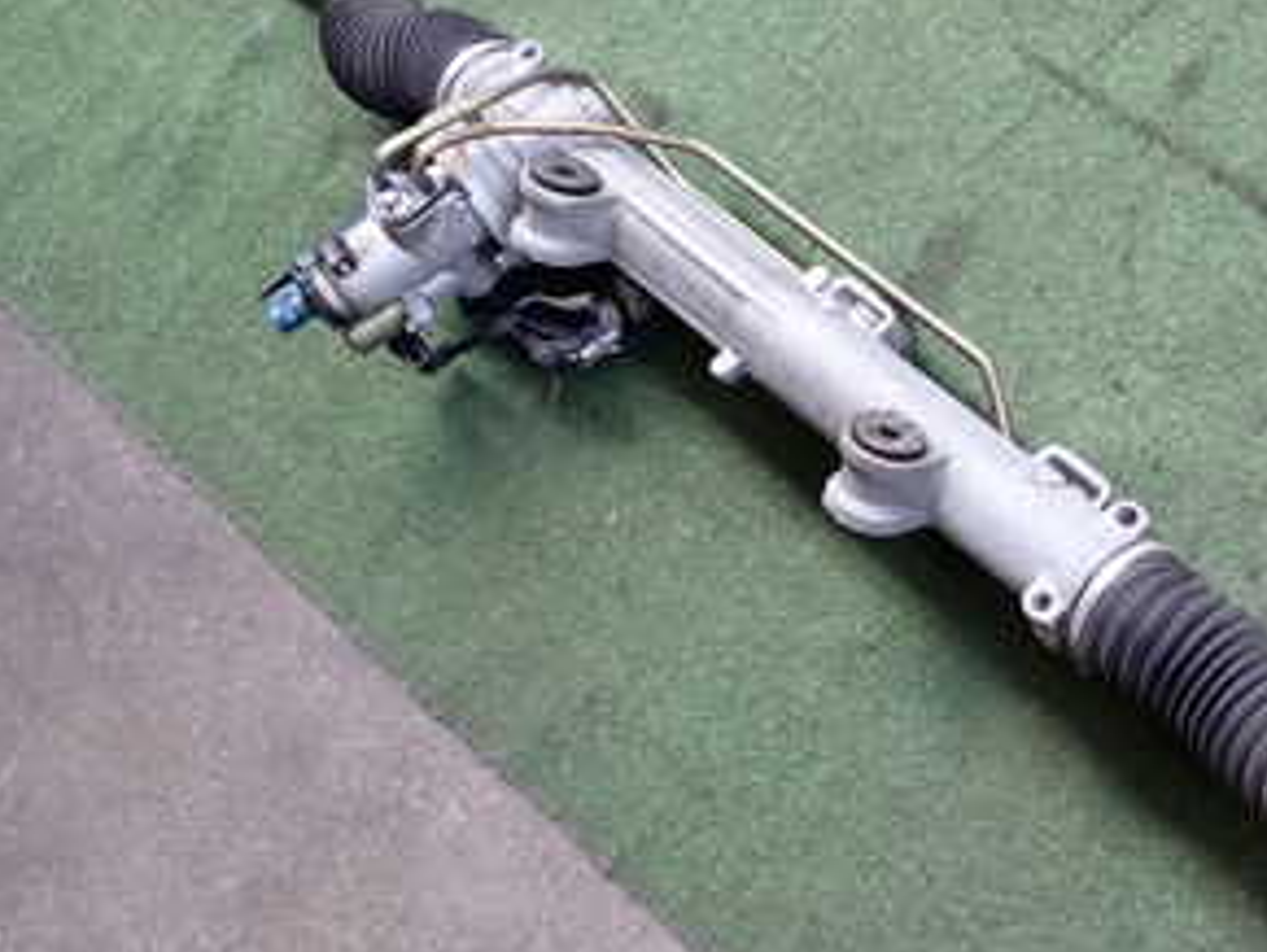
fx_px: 2271
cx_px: 1084
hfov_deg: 30.1
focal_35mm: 62
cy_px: 616
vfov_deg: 23.6
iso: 125
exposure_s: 1/125
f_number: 2.3
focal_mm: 5.4
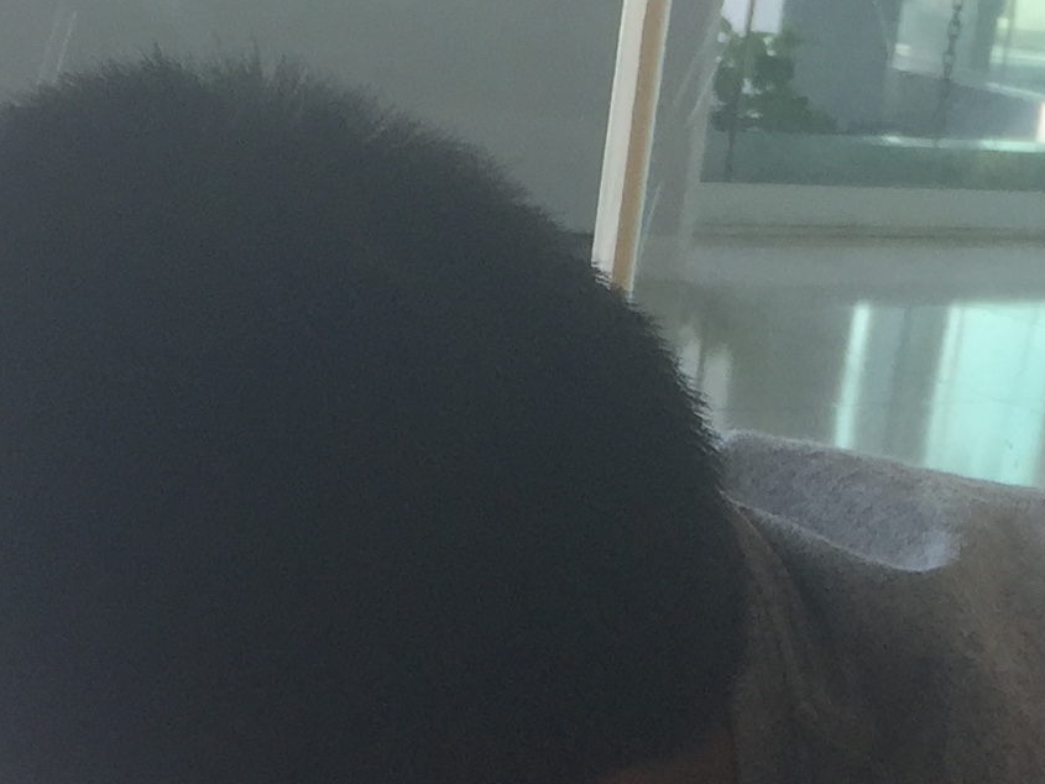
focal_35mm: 112
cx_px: 714
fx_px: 3382
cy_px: 1149
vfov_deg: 12.6
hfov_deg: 17.5
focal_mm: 4.15
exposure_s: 1/120
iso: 32
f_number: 2.2
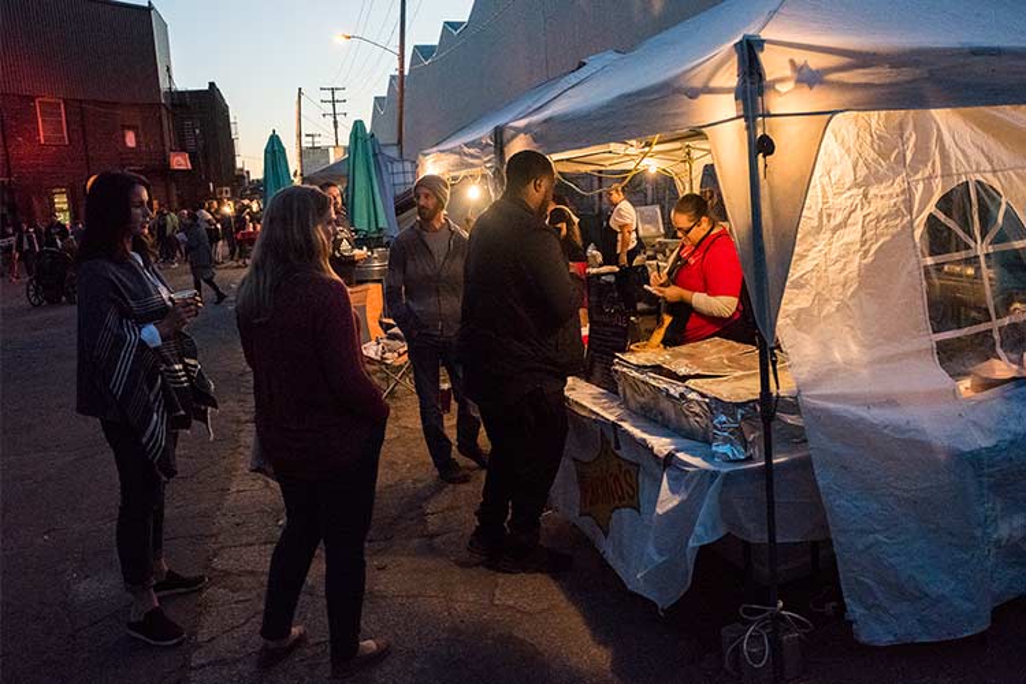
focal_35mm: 24
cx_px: 513
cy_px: 342
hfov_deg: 73.7
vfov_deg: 53.1
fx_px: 684
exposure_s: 1/160
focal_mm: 24
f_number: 6.3
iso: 6400
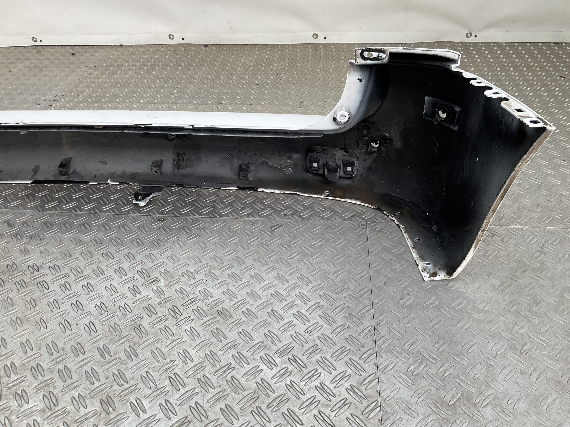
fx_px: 478
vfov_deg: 48.2
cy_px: 214
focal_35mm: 29
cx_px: 285
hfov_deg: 61.7
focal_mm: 3
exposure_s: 1/120
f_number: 1.8
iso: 20
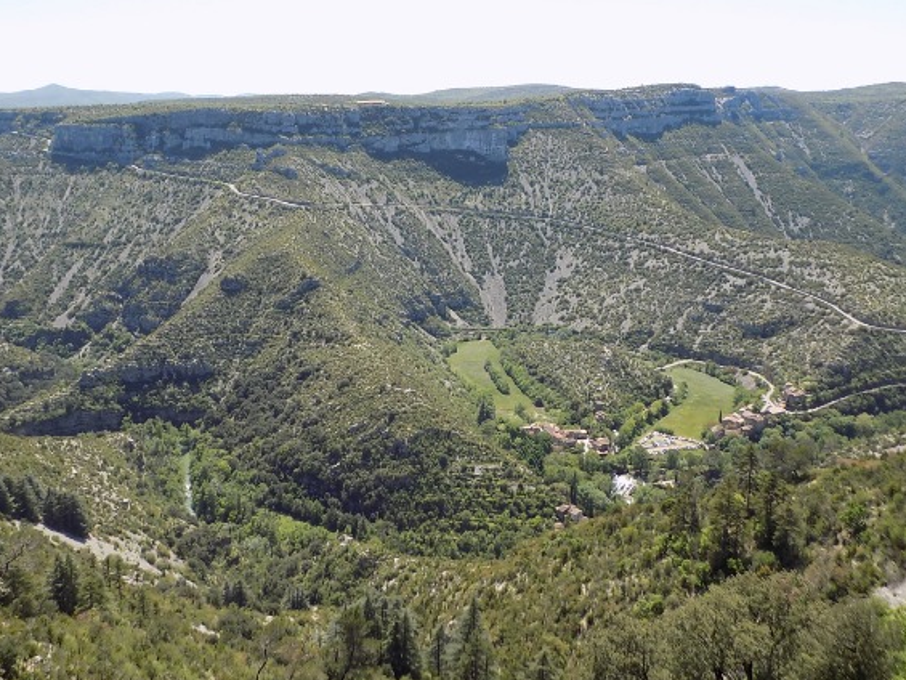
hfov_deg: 53.9
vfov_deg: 41.8
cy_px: 321
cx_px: 427
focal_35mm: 34
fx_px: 890
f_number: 3.3
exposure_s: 1/500
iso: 80
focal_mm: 5.3
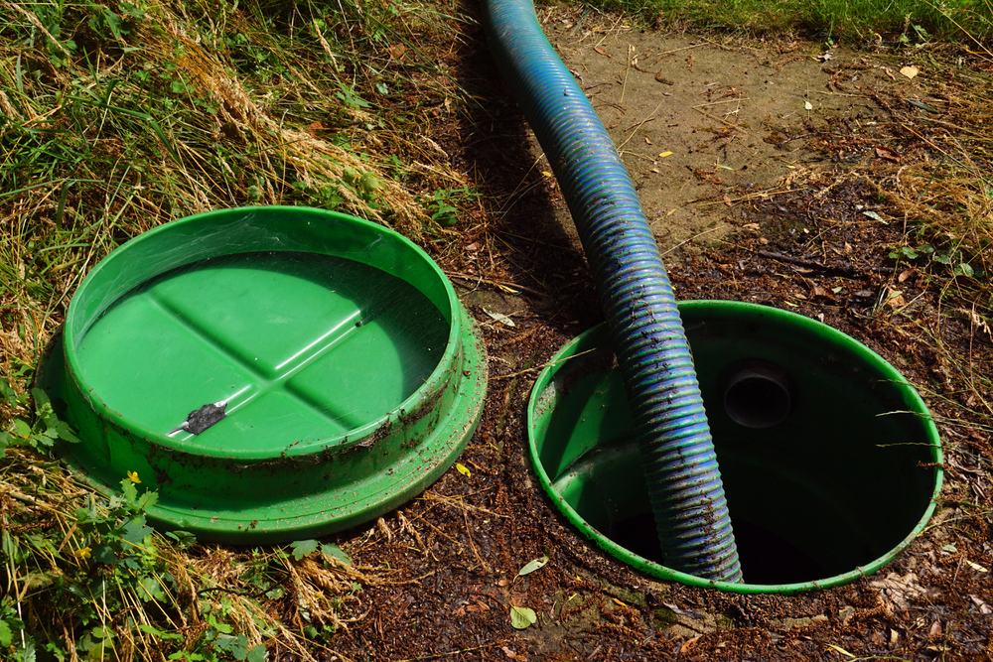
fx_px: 1159
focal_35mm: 42
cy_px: 331
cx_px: 496
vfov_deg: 31.9
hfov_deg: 46.4
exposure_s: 1/200
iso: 100
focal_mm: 28
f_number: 11
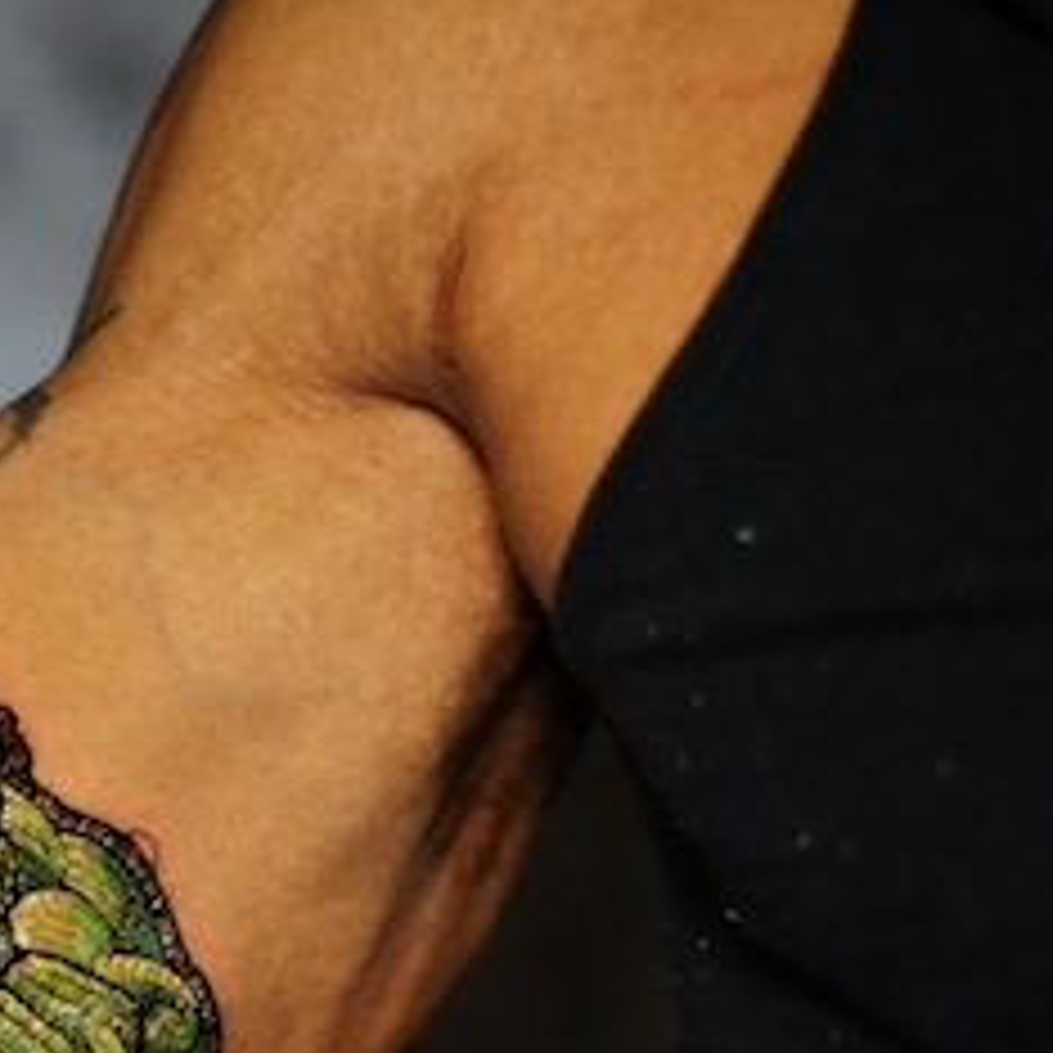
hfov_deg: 13.4
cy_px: 1037
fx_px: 4371
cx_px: -189
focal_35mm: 127
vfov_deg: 13.6
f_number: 2
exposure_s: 1/160
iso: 1600
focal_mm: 50
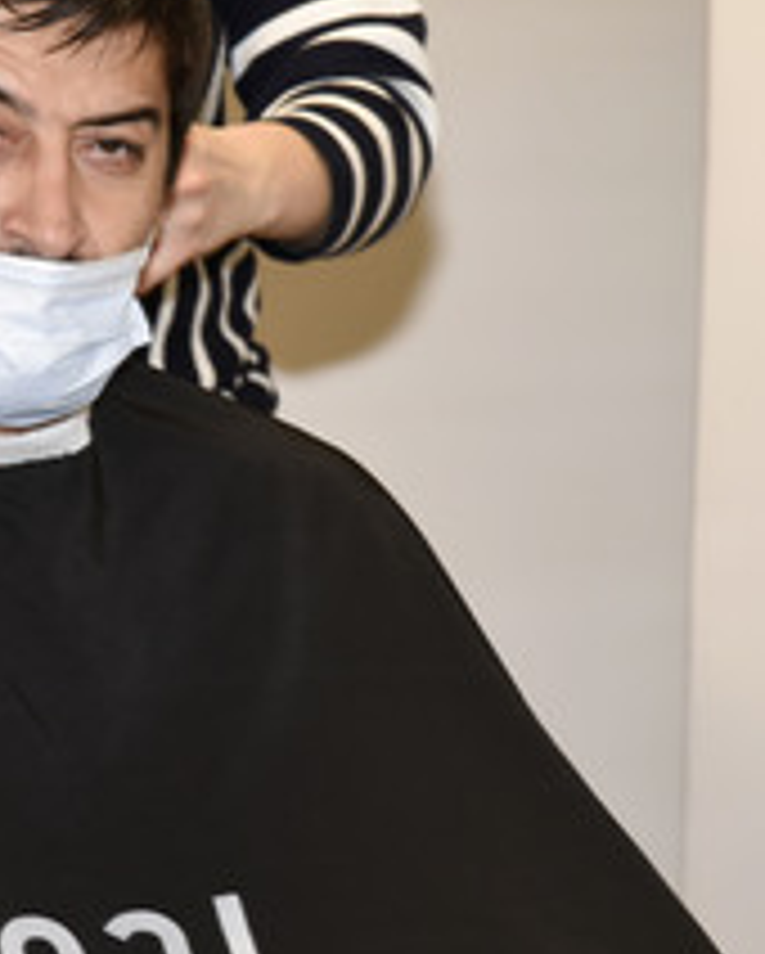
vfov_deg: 8.1
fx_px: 6754
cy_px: 495
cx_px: 110
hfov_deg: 6.5
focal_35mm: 239
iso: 1600
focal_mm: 120
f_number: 6.3
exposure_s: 1/125
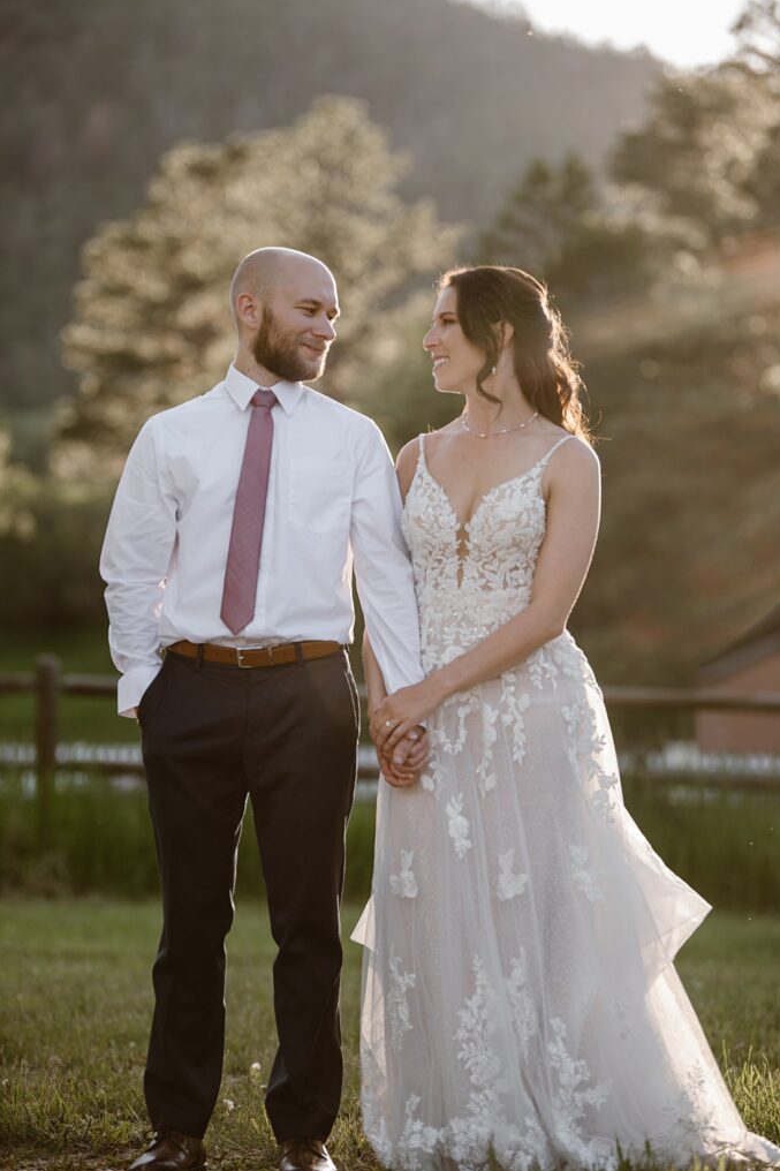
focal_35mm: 126
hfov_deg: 10.9
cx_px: 392
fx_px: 4096
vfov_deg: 16.3
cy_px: 588
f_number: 2.8
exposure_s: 1/500
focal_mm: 125
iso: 250
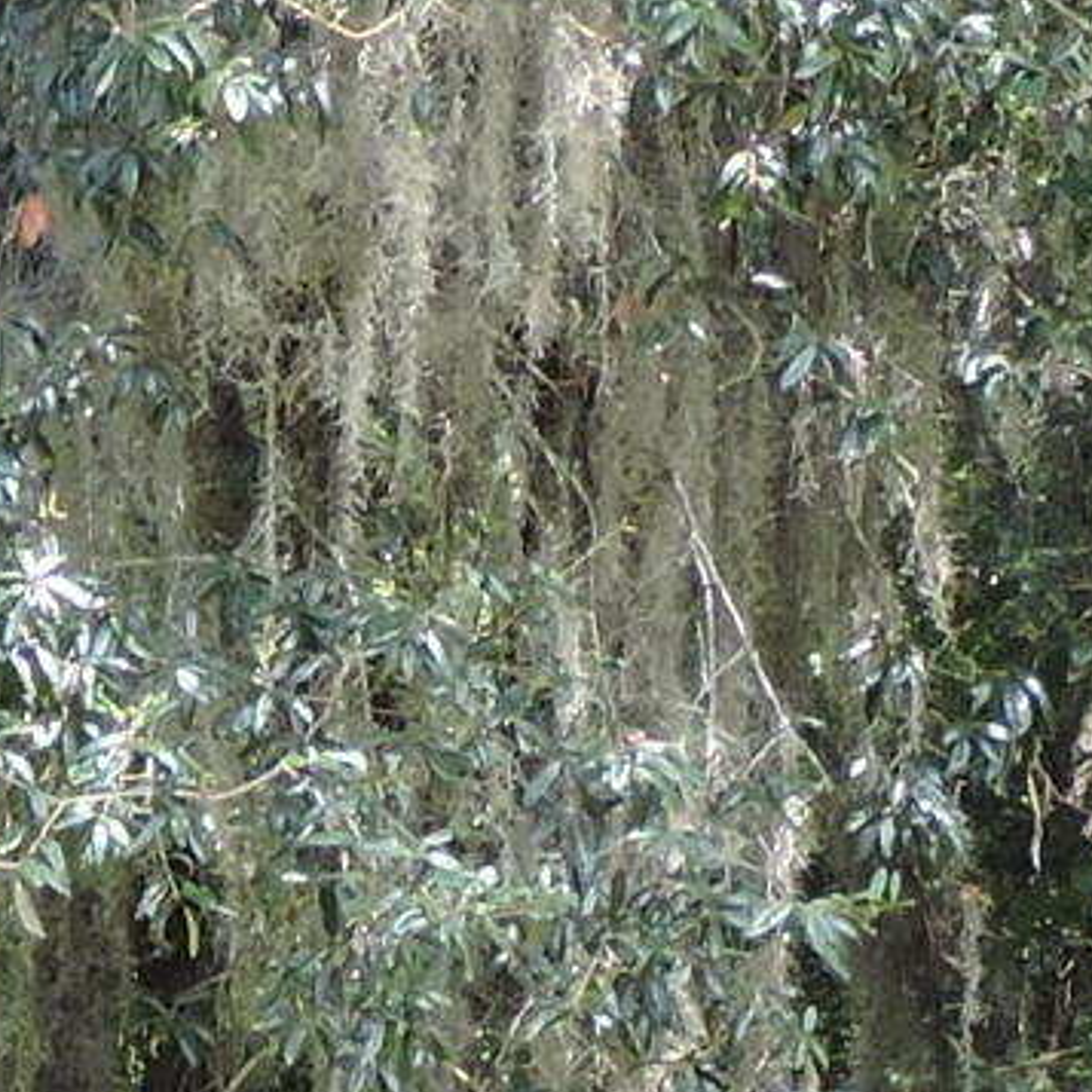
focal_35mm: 408
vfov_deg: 4.2
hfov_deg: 4.3
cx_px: -205
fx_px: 14562
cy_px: 3016
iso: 125
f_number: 4.1
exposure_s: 1/60
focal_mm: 9.8
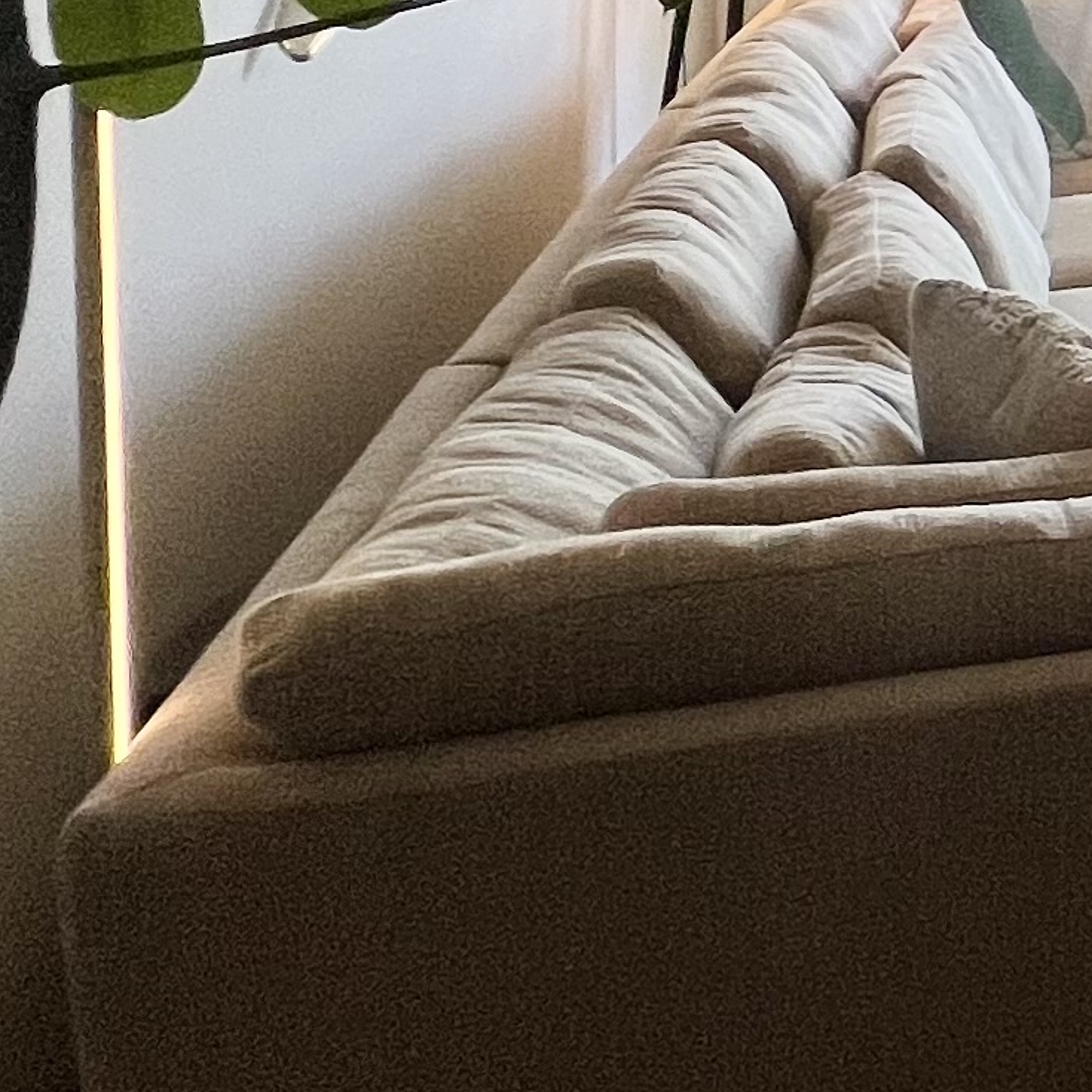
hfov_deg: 18.0
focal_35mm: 63
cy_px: -352
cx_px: 2226
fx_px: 2248
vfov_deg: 23.8
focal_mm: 1.57
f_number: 1.8
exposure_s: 1/100
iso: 100
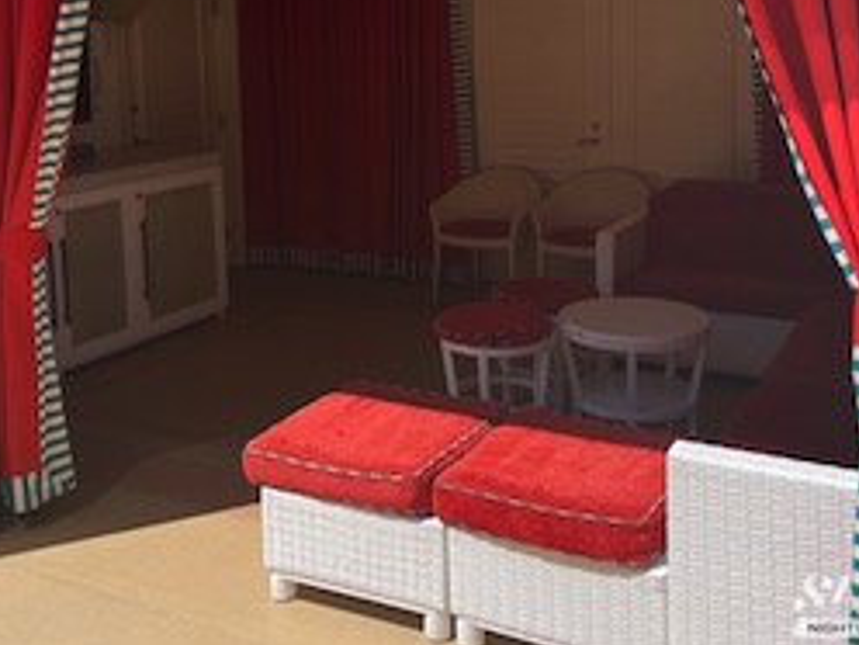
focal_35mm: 42
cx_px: 416
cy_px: 132
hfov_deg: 44.8
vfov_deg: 33.4
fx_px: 1042
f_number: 1.6
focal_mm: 5.1
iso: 32
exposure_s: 1/2597
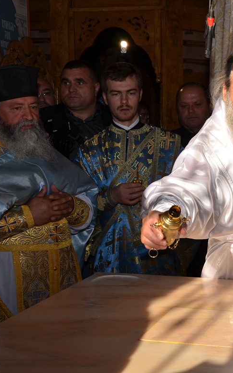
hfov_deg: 20.8
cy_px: 184
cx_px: 211
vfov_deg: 33.5
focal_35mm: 61
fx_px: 619
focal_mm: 26
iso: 200
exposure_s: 1/160
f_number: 6.3
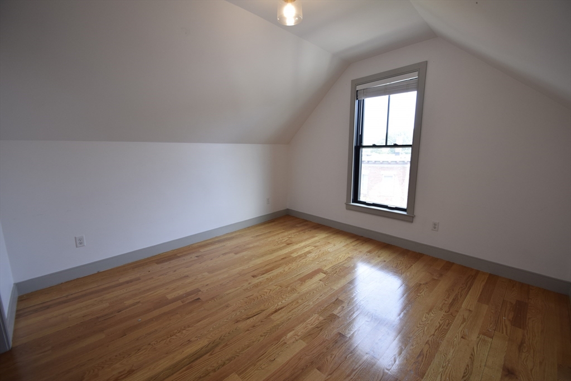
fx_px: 238
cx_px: 286
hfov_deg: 100.4
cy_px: 190
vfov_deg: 77.3
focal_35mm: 15
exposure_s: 1/100
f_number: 5
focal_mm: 10
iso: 400
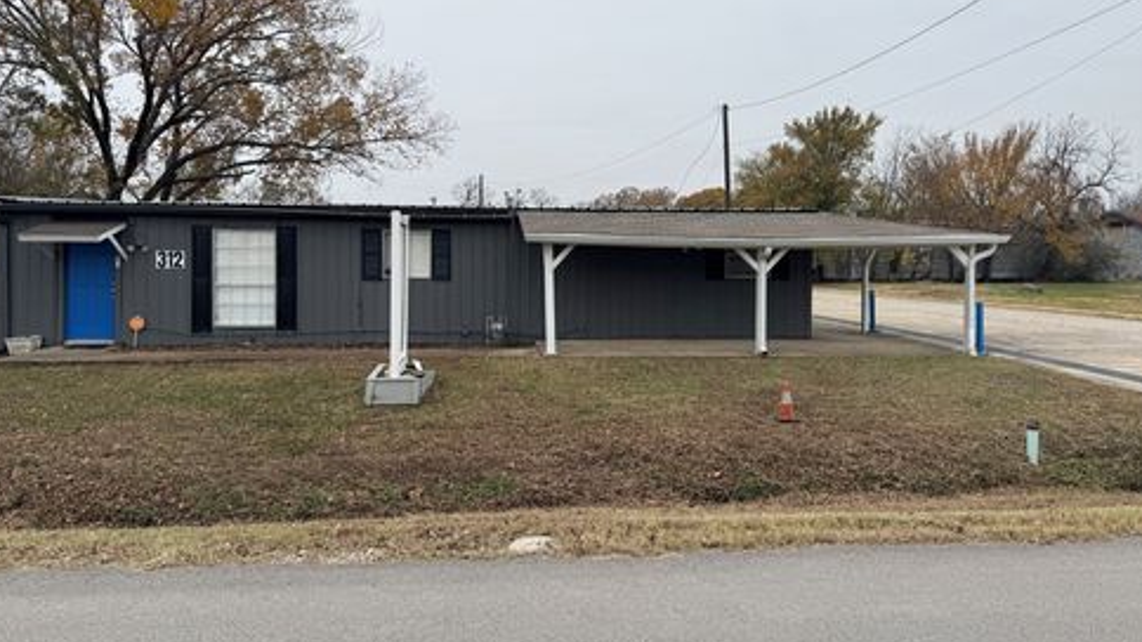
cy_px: 270
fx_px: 817
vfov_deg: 42.7
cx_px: 559
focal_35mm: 27
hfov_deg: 69.9
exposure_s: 1/1597
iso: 80
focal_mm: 6.76
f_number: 1.78
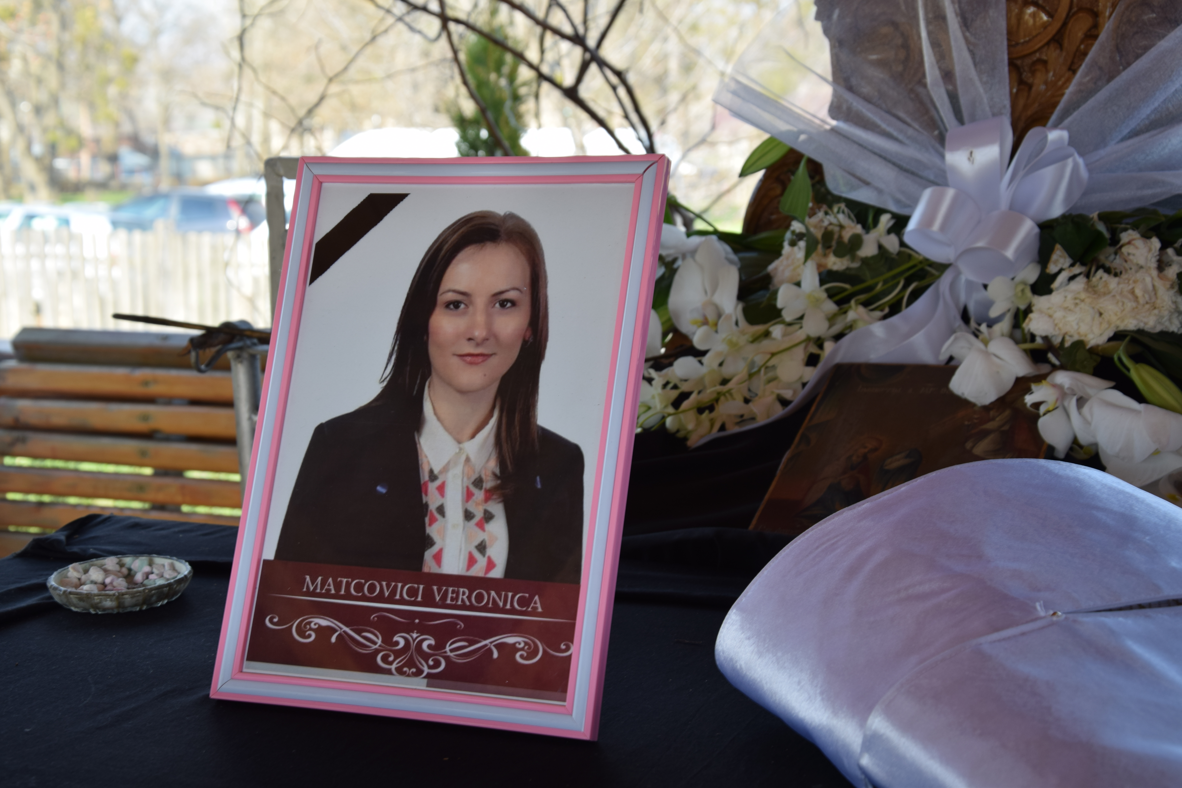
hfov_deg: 31.9
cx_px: 591
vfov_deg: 21.6
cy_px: 394
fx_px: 2068
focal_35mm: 63
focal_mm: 42
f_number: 7.1
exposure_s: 1/60
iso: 100
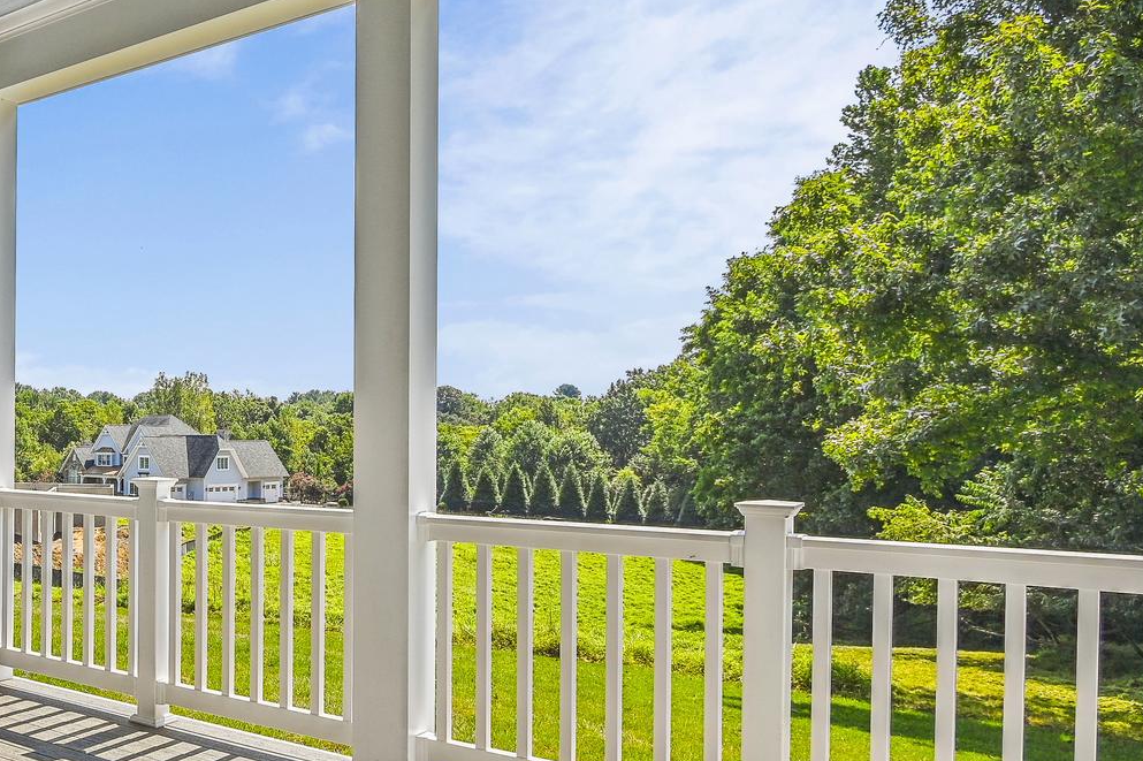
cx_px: -8
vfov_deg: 39.9
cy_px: 413
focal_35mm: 33
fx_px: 1047
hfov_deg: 47.3
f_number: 7.1
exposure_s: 1/400
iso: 100
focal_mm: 16
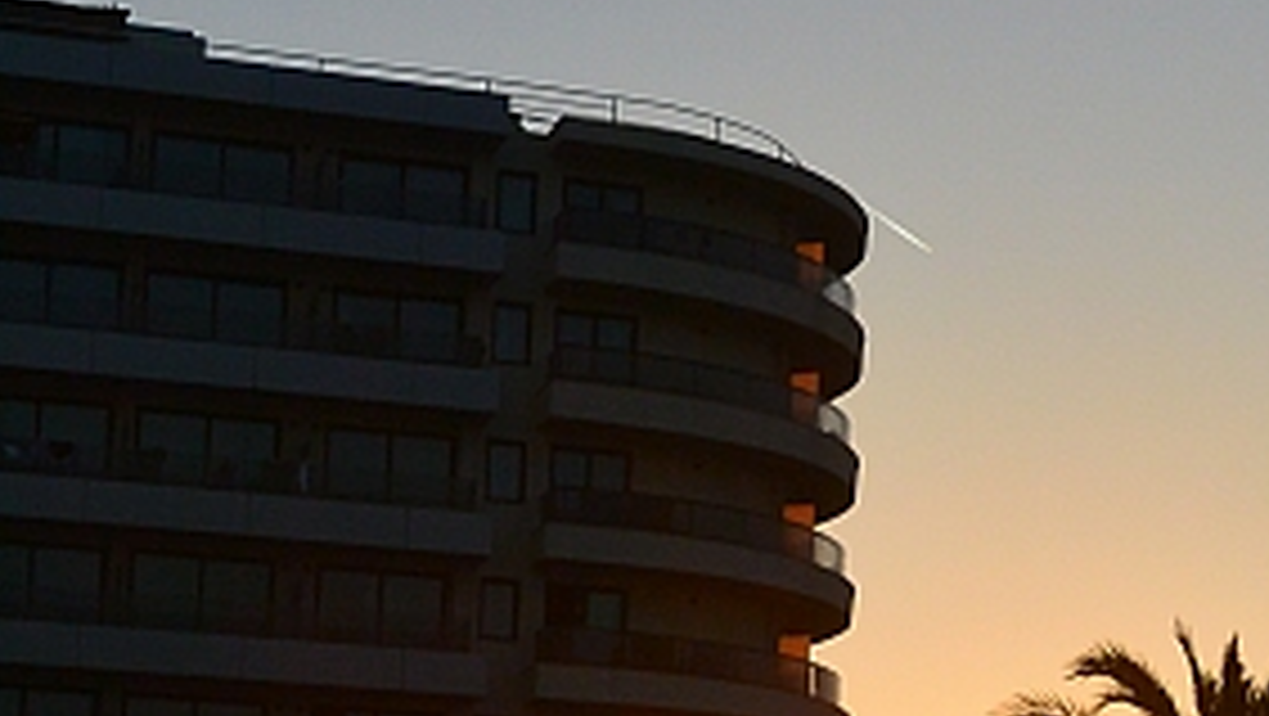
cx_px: 994
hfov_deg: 20.9
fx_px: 3400
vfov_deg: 11.6
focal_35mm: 101
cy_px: 975
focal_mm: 12.7
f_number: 5
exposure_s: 1/1000
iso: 160
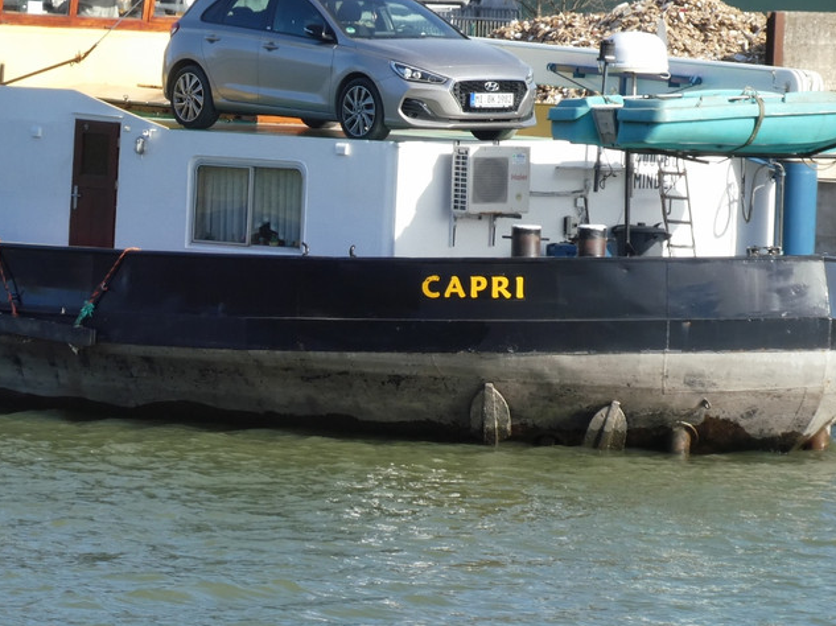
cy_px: 112
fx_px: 7000
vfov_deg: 5.1
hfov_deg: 6.8
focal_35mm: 290
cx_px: 245
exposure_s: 1/200
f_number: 5.6
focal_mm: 30.9
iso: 80
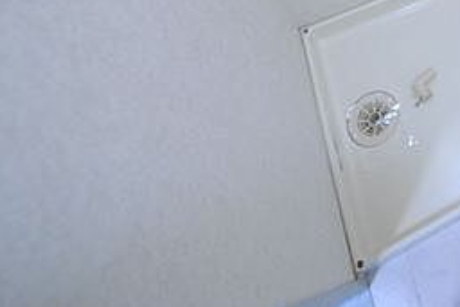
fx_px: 384
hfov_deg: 47.8
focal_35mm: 30
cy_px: -65
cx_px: 487
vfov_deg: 34.5
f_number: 4.5
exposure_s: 1/10
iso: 800
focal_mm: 8
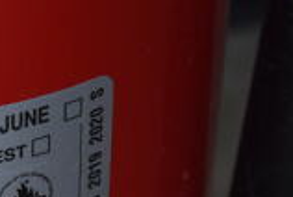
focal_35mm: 318
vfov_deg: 4.3
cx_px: -248
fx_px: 2592
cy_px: 243
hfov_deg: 6.3
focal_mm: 55
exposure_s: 1/250
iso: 800
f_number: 5.6
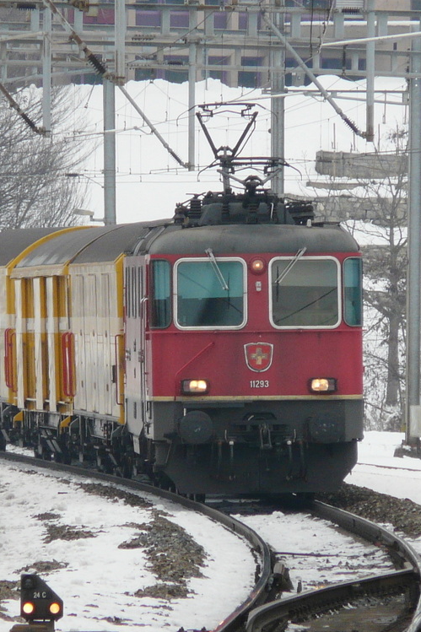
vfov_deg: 3.5
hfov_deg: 2.3
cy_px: 316
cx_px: 192
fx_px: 10318
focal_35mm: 588
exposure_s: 1/320
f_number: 5.6
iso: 100
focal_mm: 69.4
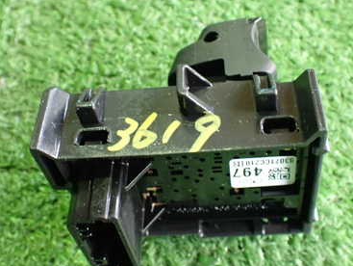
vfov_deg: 29.7
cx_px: 180
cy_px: 123
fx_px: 500
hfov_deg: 38.9
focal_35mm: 49
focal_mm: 5.4
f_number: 2.3
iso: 800
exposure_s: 1/30
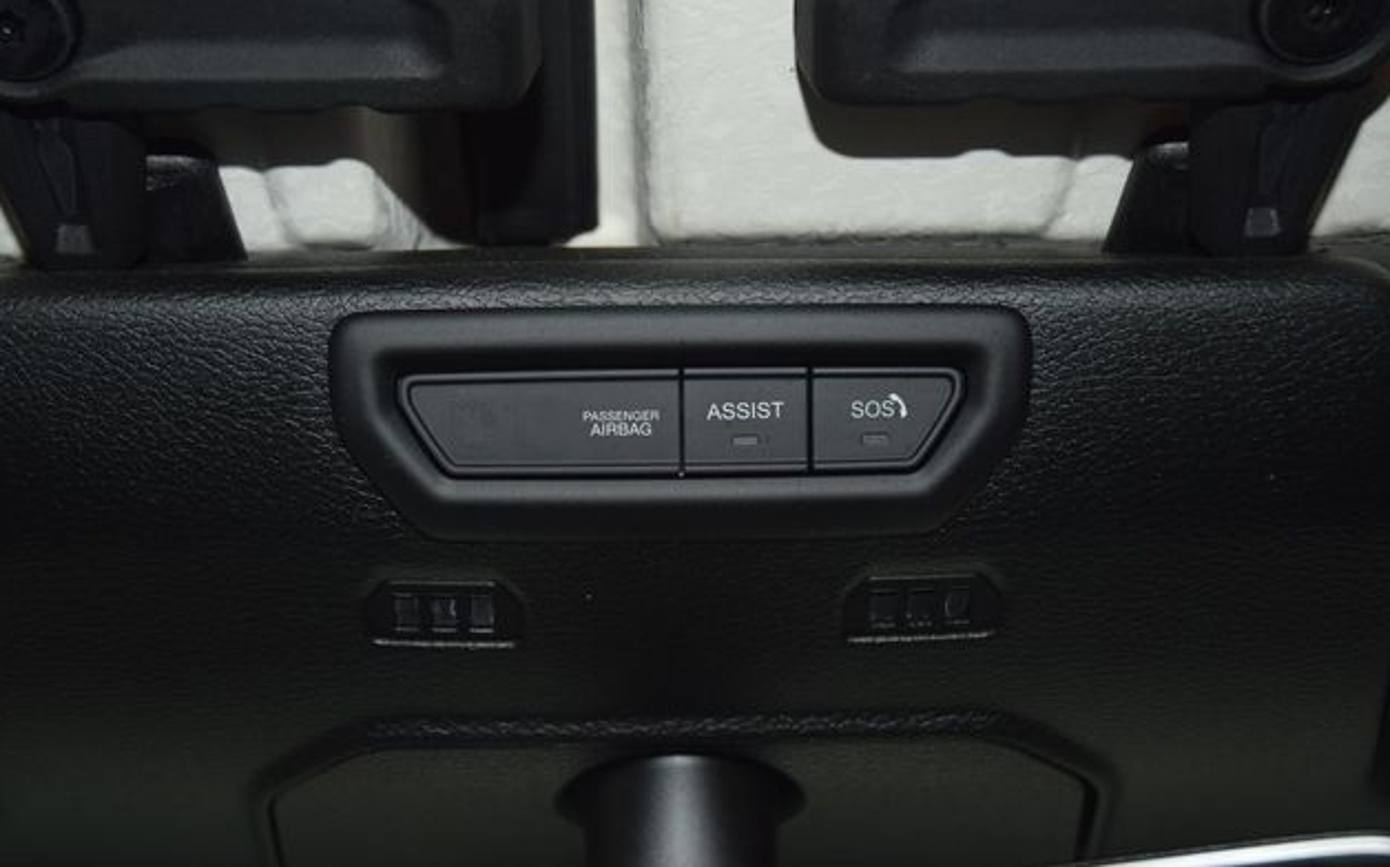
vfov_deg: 24.4
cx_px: 686
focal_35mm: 53
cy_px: 397
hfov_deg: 38.2
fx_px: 2007
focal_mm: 34
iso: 400
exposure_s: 1/25
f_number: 4
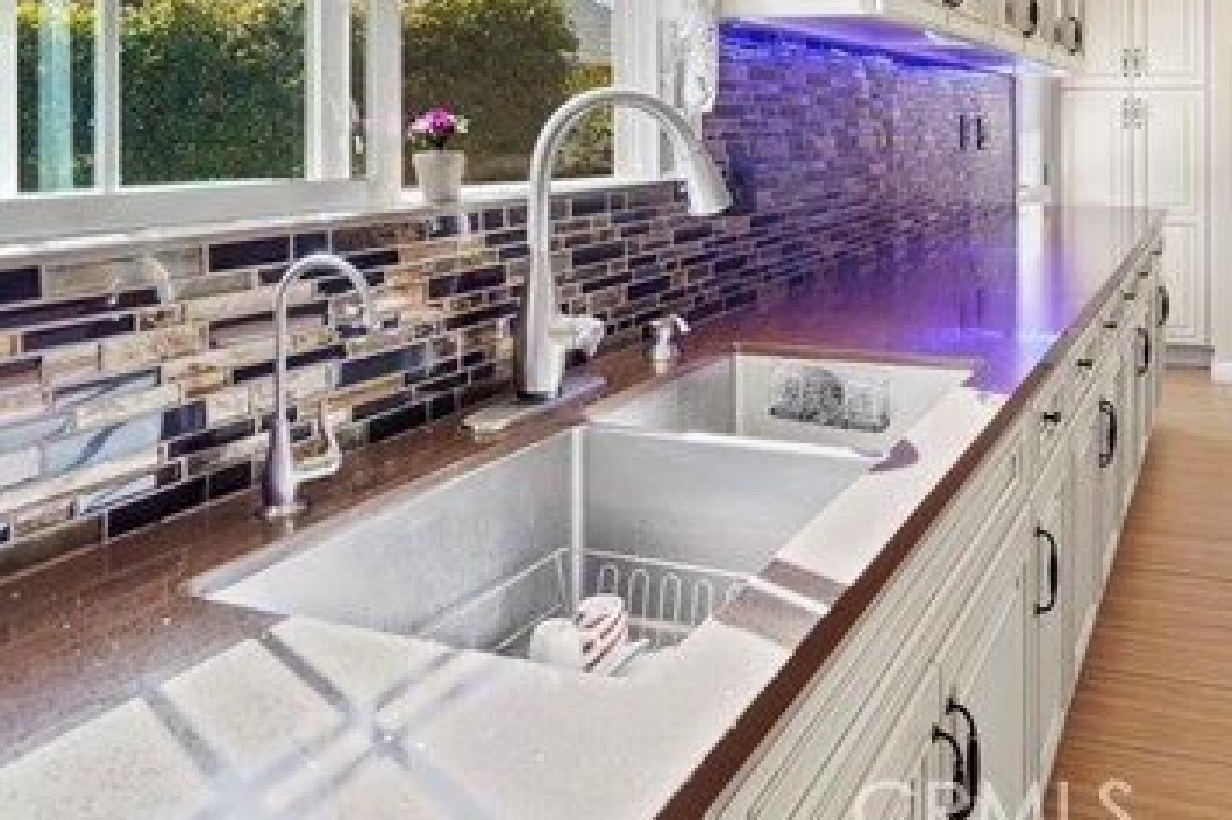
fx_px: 992
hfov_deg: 60.5
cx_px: 911
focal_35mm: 29
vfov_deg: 42.1
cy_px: 119
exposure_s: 1/15
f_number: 5.6
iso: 250
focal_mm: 16
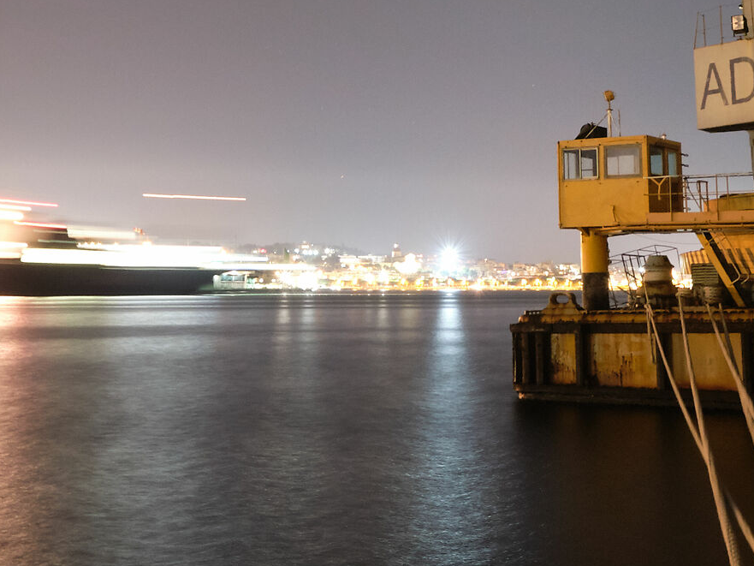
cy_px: -19
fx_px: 1198
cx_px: 457
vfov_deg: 25.1
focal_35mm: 55
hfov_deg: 34.8
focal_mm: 14
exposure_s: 30
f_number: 9
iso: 1600
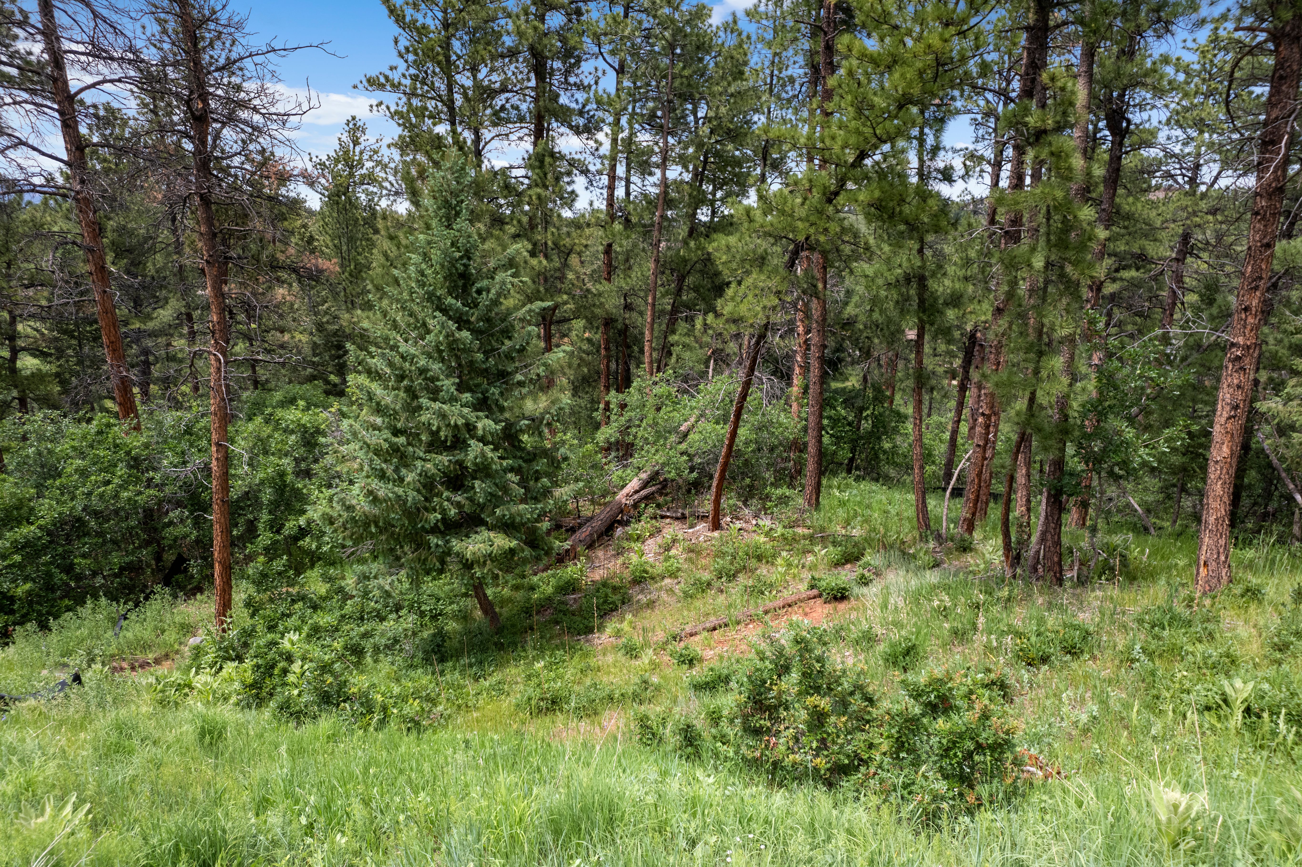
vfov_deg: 57.2
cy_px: 434
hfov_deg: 78.6
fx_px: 795
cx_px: 651
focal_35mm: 22
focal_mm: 8.38
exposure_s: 1/730
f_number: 2.8
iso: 100
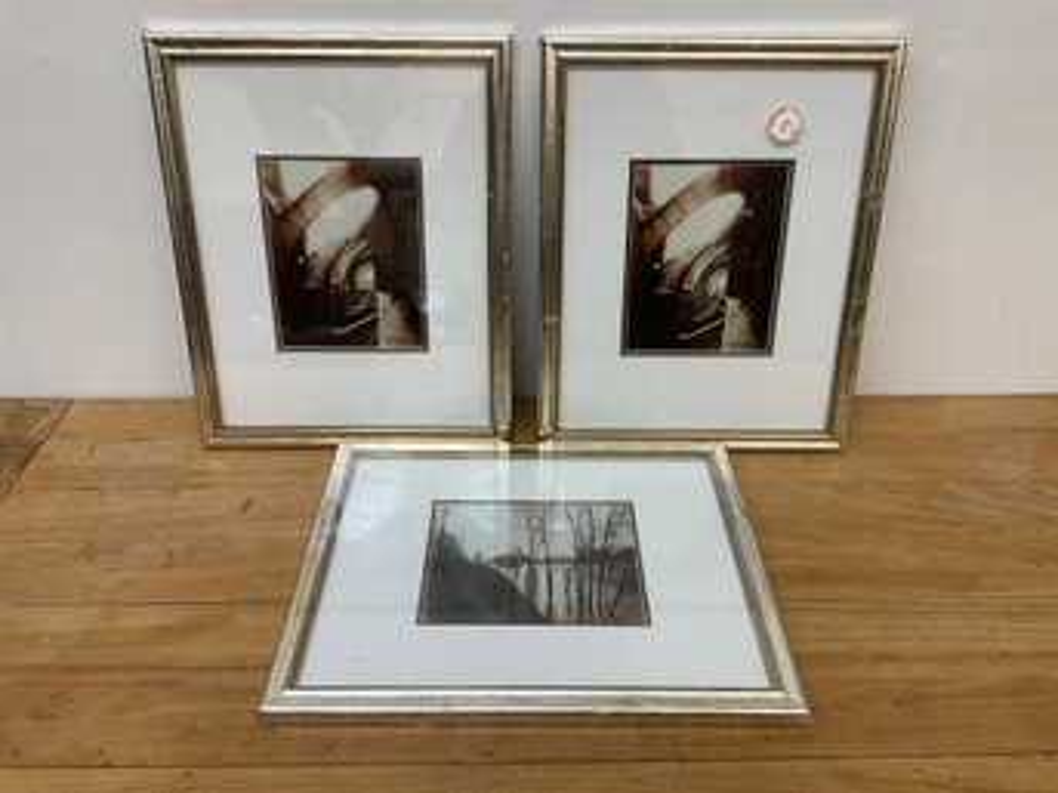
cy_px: 396
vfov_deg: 48.2
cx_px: 529
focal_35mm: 29
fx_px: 886
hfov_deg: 61.7
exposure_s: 1/60
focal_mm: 3
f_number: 1.8
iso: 40
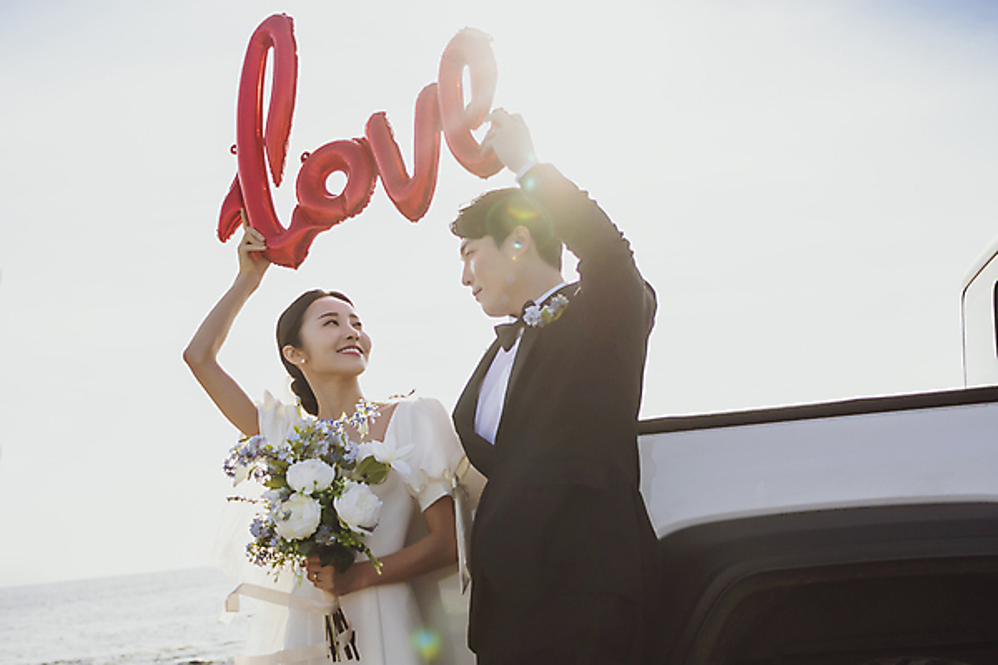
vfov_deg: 28.9
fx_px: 1289
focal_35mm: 46
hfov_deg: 42.3
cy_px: 332
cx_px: 499
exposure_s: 1/5000
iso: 160
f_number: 2.8
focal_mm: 31
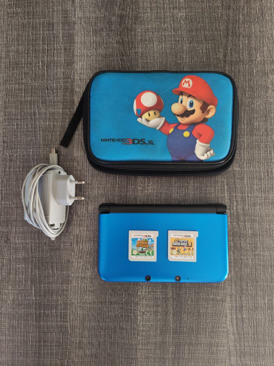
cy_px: 183
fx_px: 285
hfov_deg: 51.4
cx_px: 137
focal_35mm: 27
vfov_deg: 65.3
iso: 640
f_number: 1.9
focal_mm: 6.12
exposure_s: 1/100
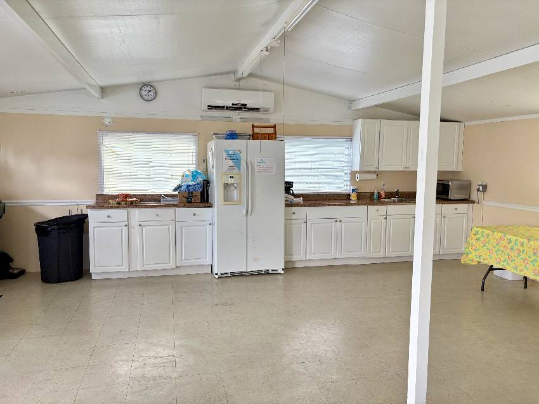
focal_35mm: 26
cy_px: 202
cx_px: 270
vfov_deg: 53.0
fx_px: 405
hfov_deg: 67.3
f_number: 1.6
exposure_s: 1/60
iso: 160
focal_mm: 5.96
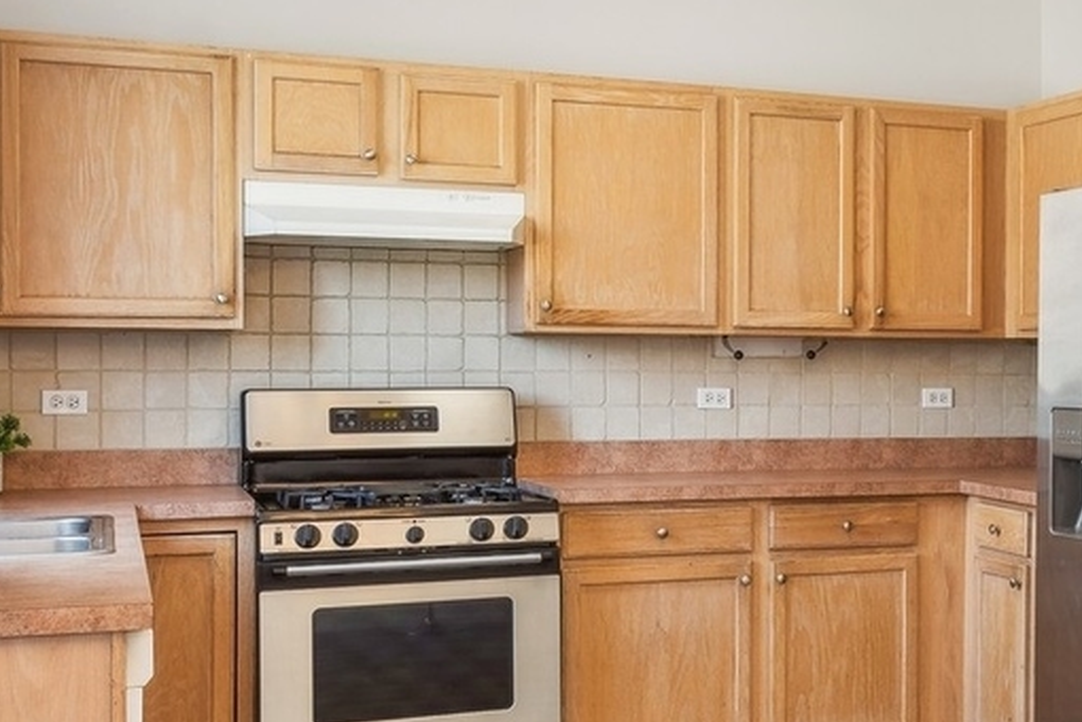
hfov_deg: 34.8
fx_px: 1623
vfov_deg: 25.1
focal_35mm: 54
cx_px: 968
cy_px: 382
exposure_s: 1/15
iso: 200
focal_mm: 17
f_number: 7.1
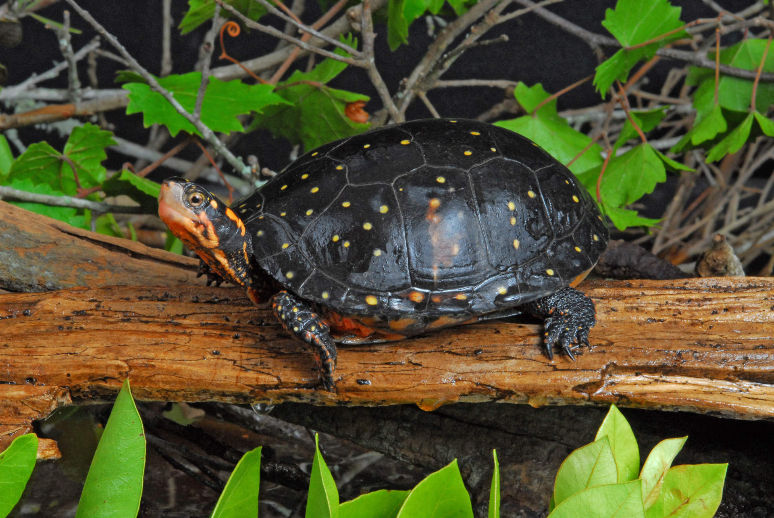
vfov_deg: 8.7
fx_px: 3390
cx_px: 387
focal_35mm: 158
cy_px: 259
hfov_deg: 13.0
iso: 640
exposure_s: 1/250
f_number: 29
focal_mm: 105
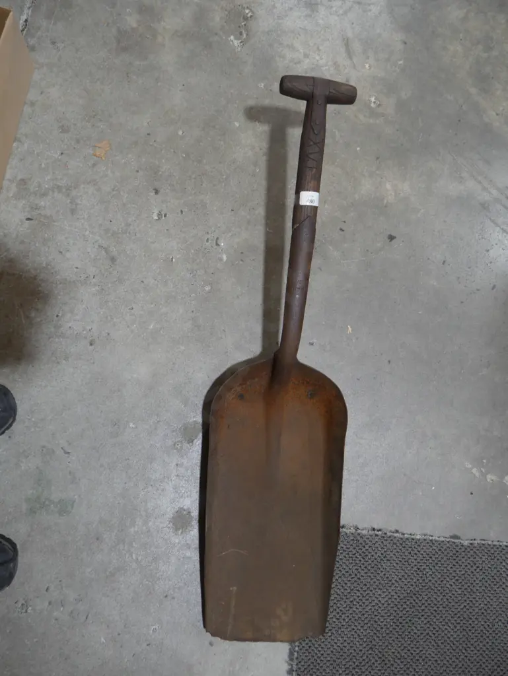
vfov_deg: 59.9
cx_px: 254
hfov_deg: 46.8
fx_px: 587
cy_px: 338
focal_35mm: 30
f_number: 3.6
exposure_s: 1/60
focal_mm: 15
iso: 200
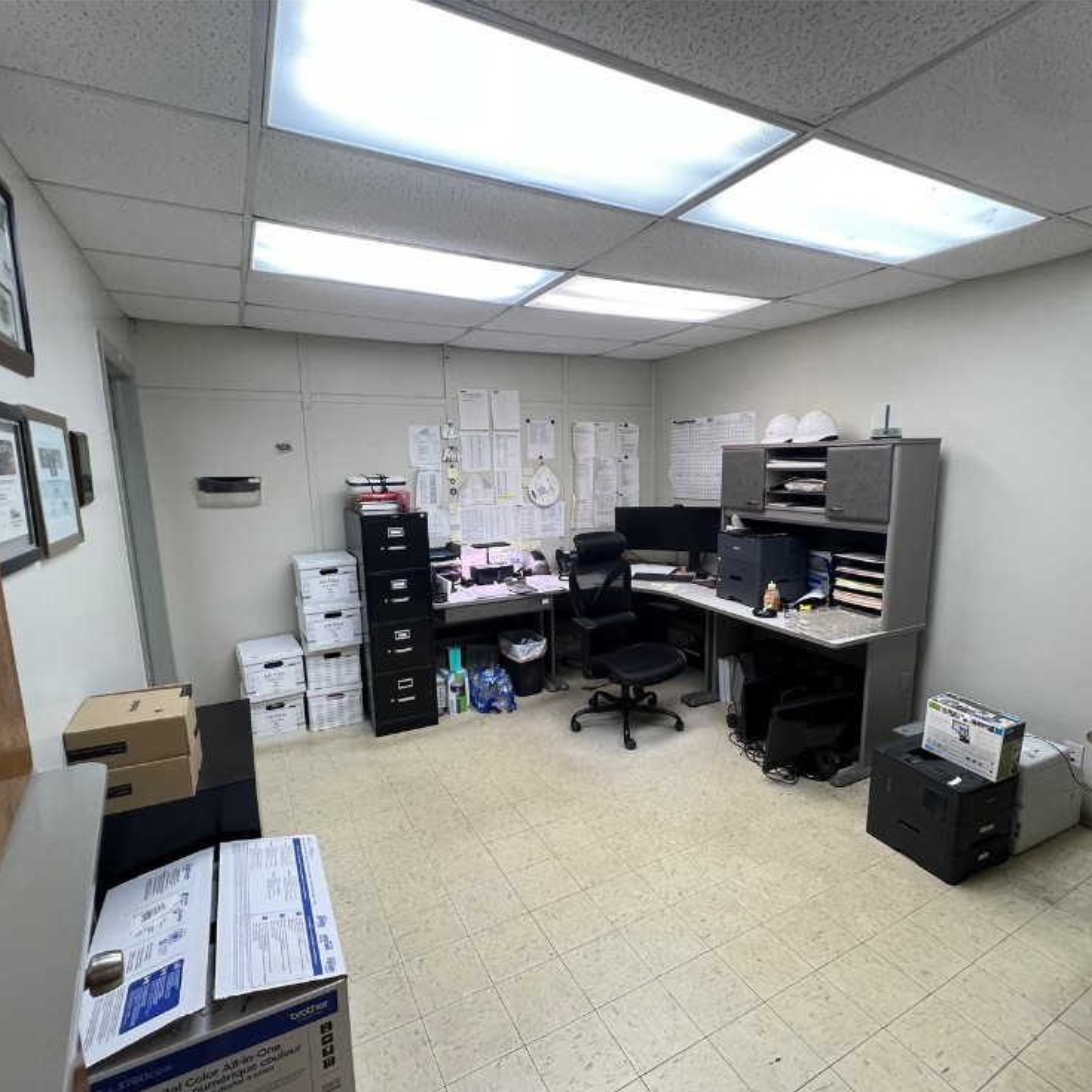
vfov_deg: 87.4
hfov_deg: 87.4
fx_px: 571
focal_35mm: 16
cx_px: 569
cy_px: 569
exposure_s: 1/120
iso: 100
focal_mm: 1.57
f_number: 1.8
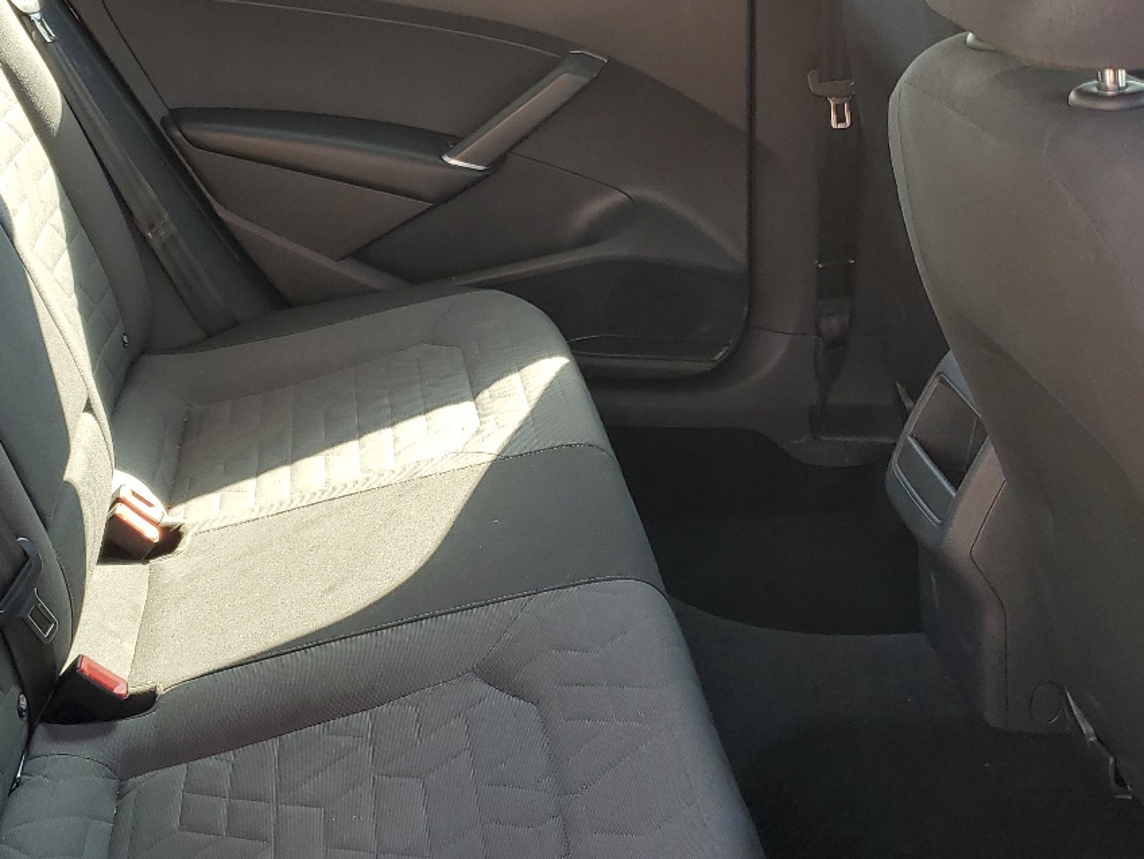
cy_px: 426
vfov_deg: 29.7
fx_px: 1620
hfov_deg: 38.8
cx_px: 469
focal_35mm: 49
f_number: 1.5
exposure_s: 1/227
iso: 50
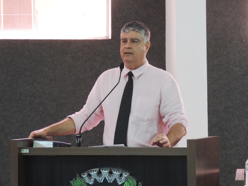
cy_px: 93
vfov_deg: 9.6
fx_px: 1110
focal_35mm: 155
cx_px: 124
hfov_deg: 12.7
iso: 1000
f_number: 4.4
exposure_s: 1/30
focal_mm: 27.6
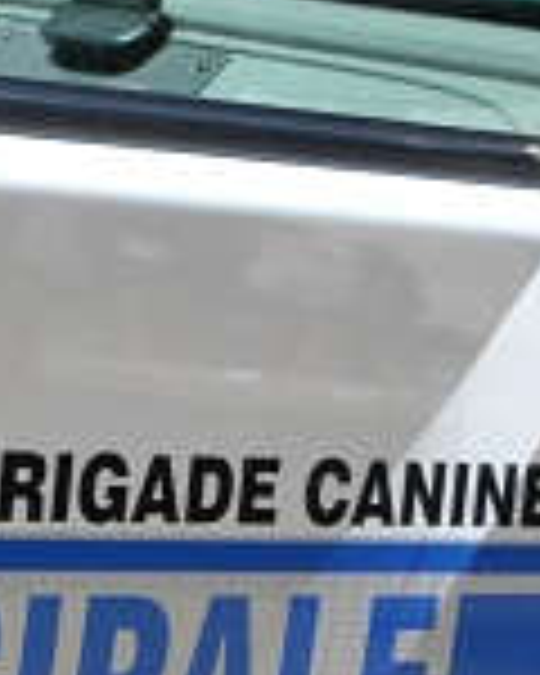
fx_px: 4795
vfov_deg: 8.0
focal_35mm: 240
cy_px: 655
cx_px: -99
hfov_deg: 6.4
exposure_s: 1/250
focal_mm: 32
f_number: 8
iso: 200
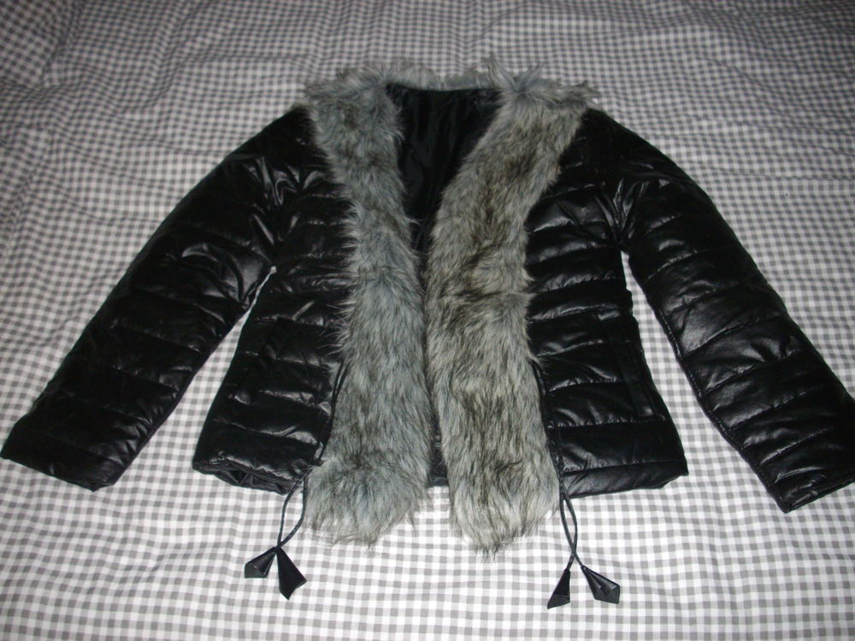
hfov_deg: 50.1
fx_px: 914
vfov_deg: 38.7
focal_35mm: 37
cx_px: 428
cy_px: 320
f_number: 2.8
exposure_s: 1/50
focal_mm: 6.2
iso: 160
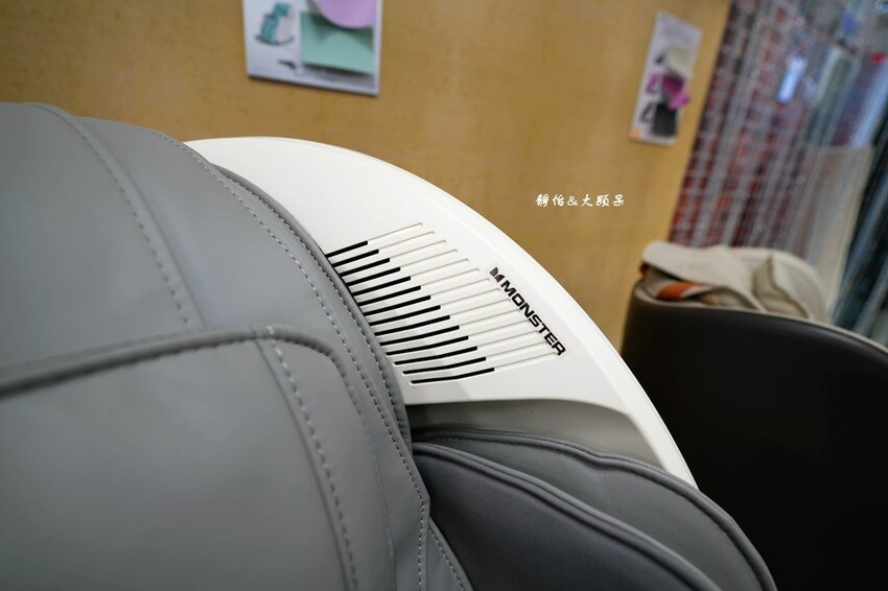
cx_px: 444
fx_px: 419
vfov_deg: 70.4
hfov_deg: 93.3
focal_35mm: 17
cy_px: 296
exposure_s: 1/40
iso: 160
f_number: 3.2
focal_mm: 17
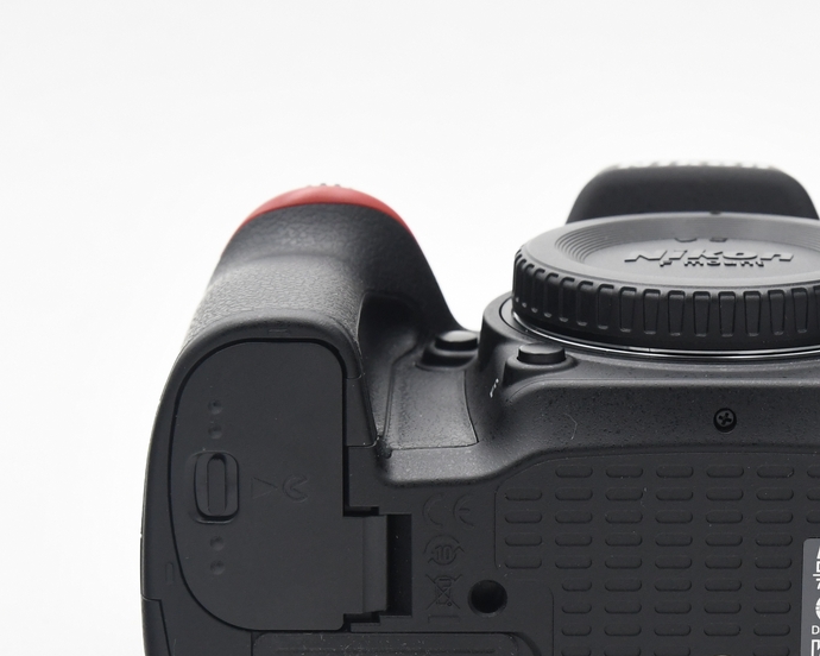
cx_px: 618
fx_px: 3713
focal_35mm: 153
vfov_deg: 10.1
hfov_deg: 12.6
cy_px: 492
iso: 1250
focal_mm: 50
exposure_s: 1/125
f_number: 8
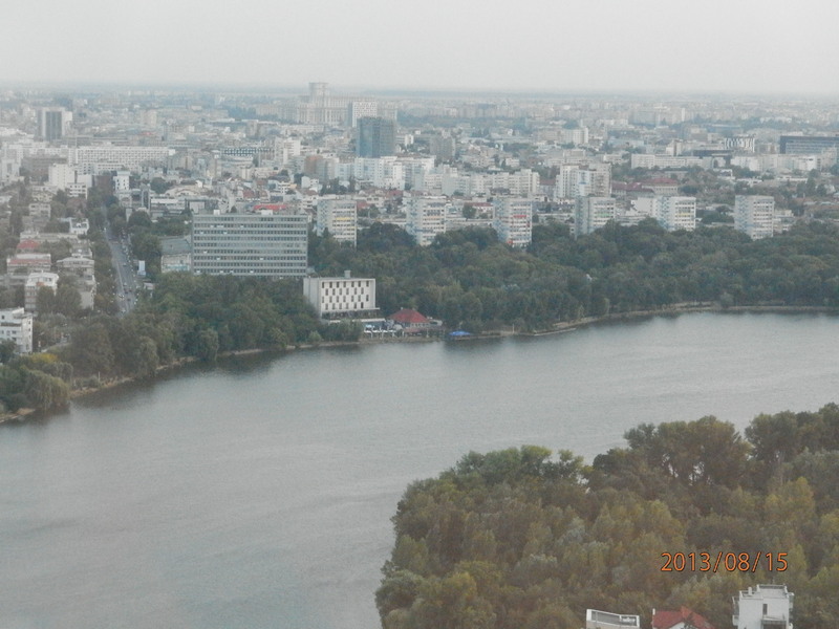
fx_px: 2569
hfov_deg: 18.5
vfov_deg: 14.0
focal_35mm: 106
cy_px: 314
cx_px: 420
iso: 1000
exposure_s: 1/160
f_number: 4.5
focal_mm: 19
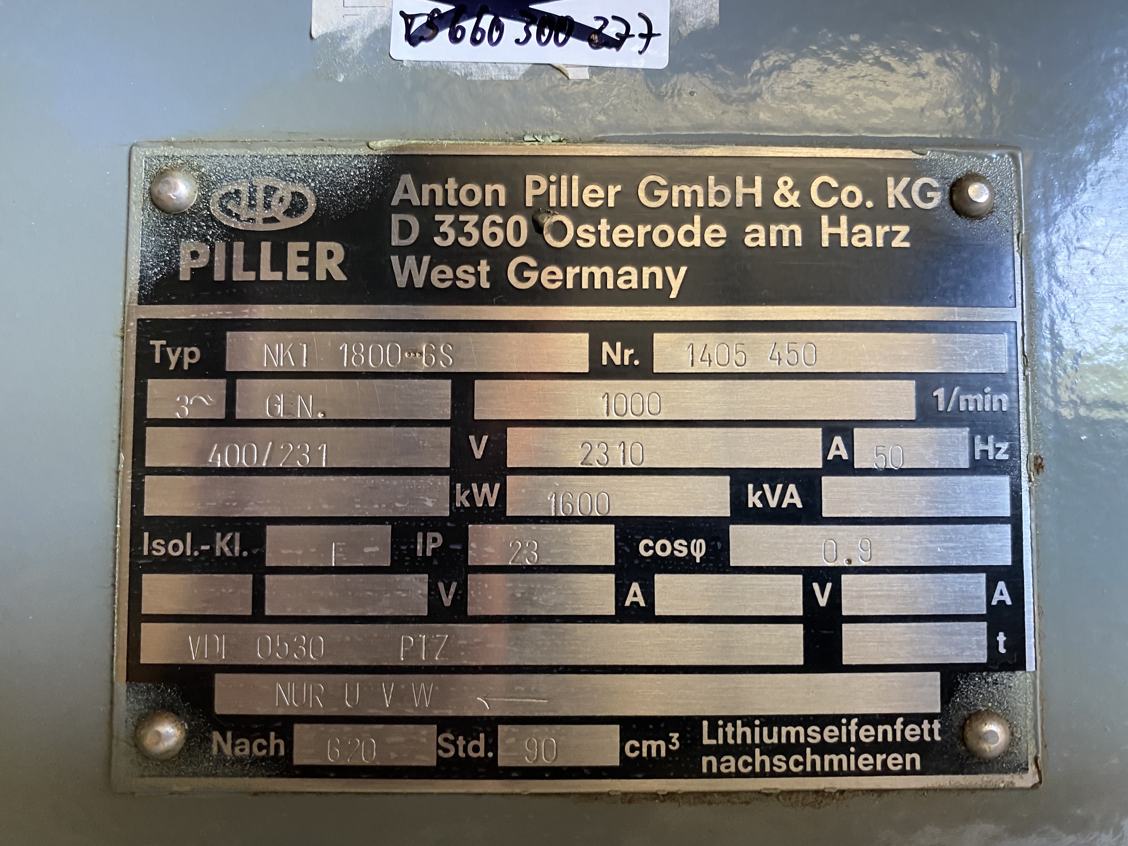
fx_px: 847
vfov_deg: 53.1
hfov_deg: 67.3
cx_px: 564
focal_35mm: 26
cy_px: 423
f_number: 1.8
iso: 250
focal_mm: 4.25
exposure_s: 1/60
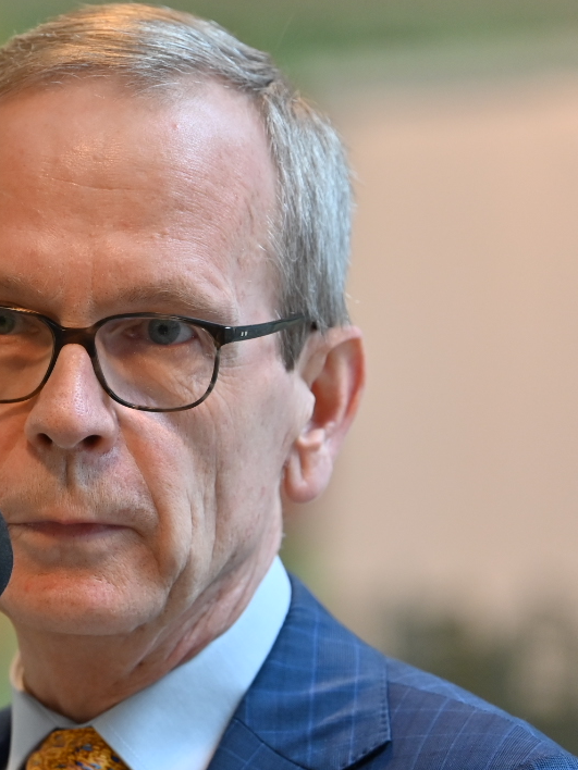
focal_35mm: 396
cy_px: 451
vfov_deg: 5.0
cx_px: 84
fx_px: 8816
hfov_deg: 3.8
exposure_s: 1/250
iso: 800
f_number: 2.8
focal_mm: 180
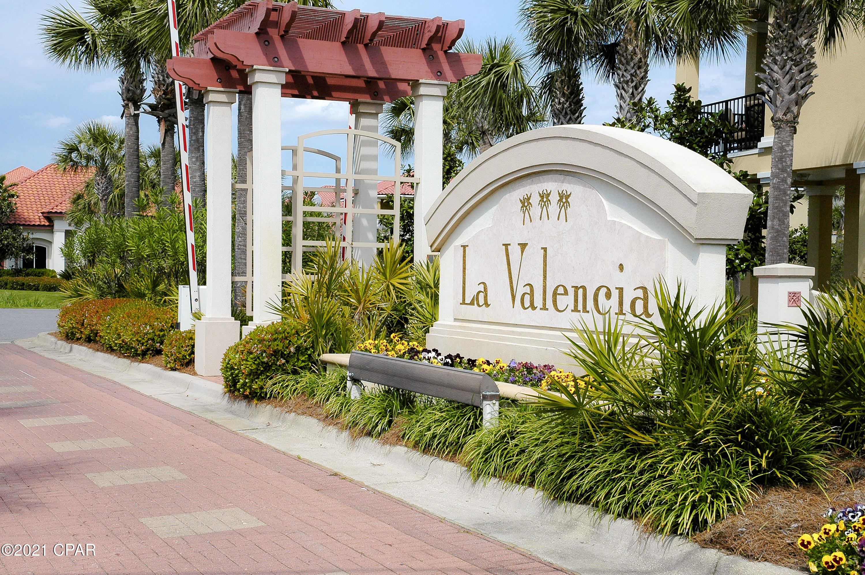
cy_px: 288
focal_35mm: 52
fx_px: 1260
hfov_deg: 37.9
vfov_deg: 25.7
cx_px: 432
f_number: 11
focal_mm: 35
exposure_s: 1/500
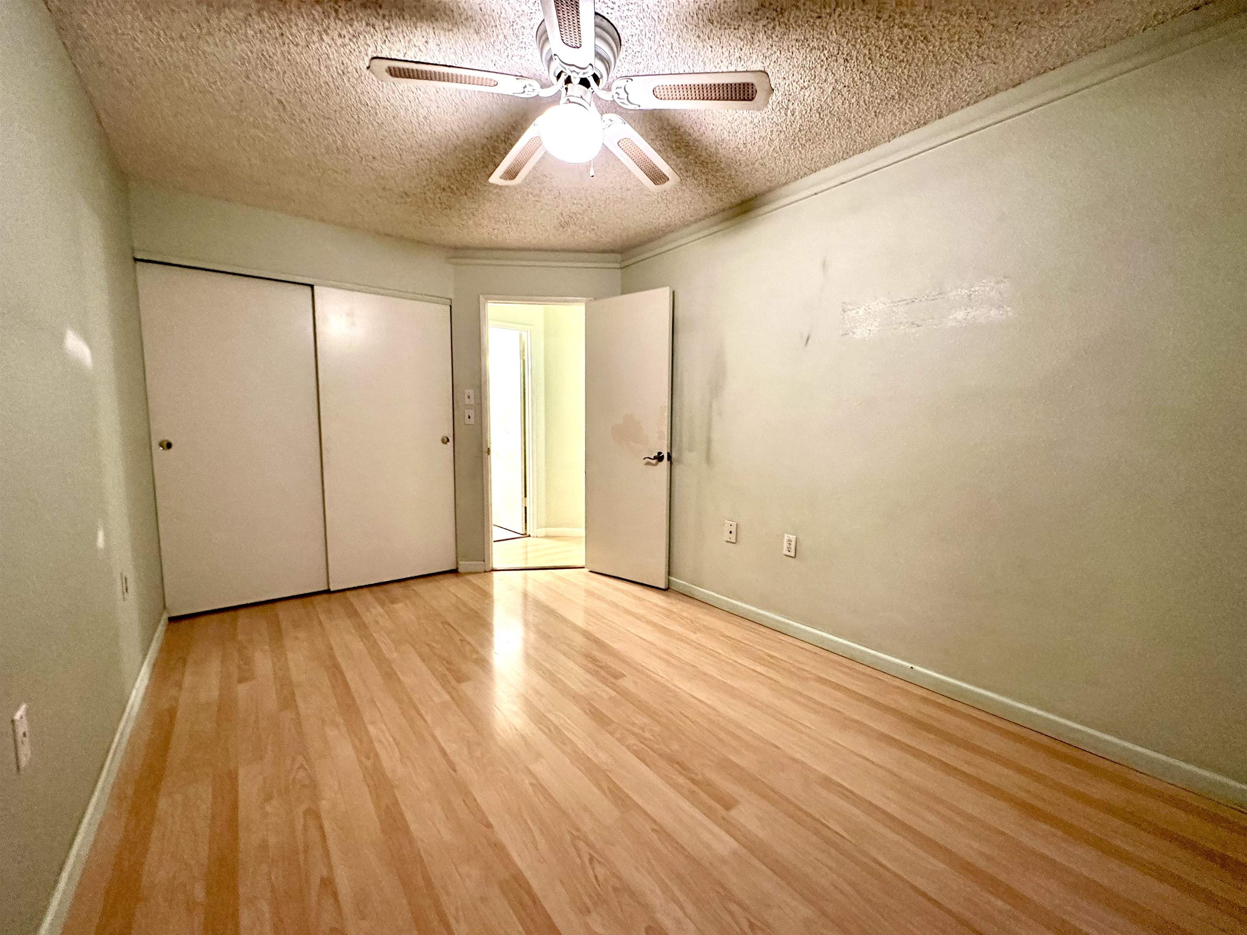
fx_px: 504
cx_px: 624
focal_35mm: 14
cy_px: 468
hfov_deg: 102.1
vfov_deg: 85.7
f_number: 2.2
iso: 500
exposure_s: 1/60
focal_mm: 2.22
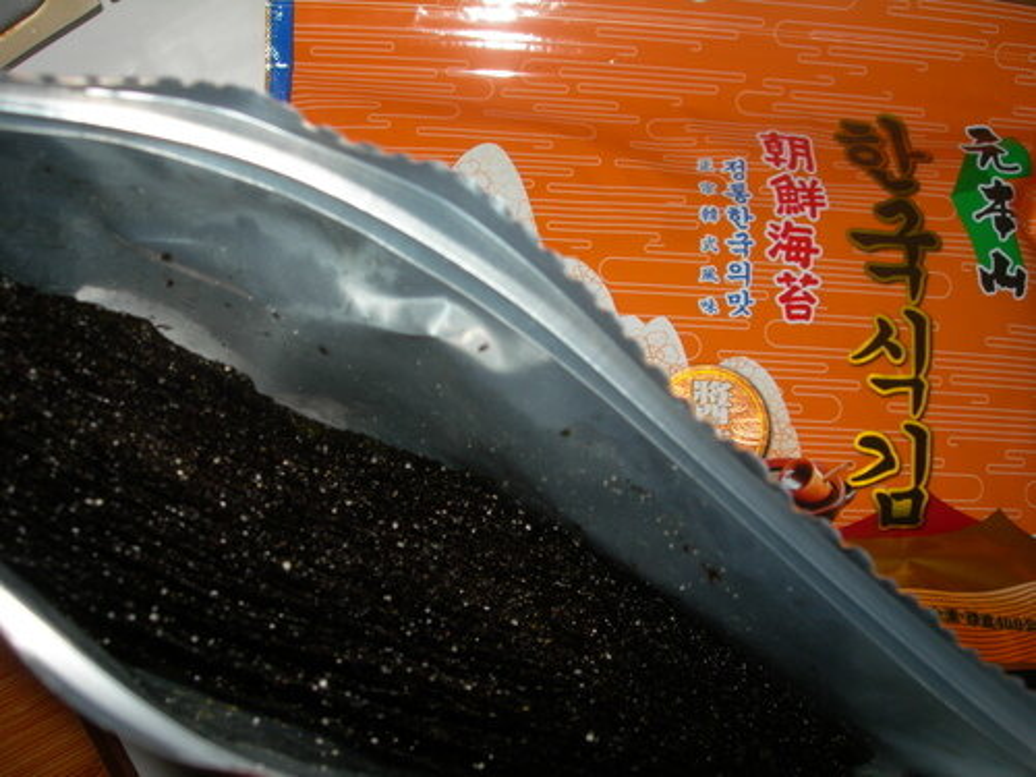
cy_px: 388
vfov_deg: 37.7
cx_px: 518
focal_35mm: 38
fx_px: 1137
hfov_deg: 49.0
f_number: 4.8
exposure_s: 1/60.1
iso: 50
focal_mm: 7.8
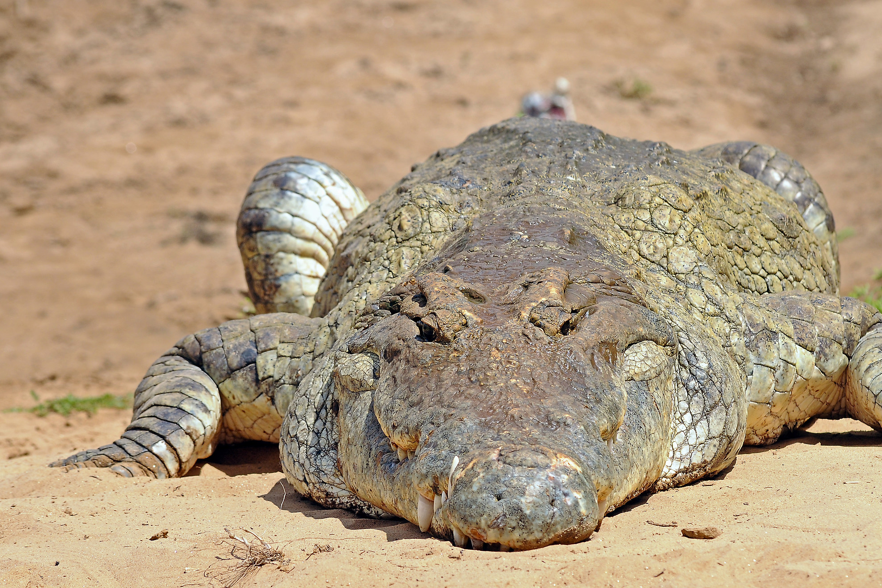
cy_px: 323
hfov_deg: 5.6
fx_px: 8943
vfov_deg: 3.8
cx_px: 518
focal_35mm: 365
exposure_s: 1/500
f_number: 8
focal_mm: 200
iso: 200
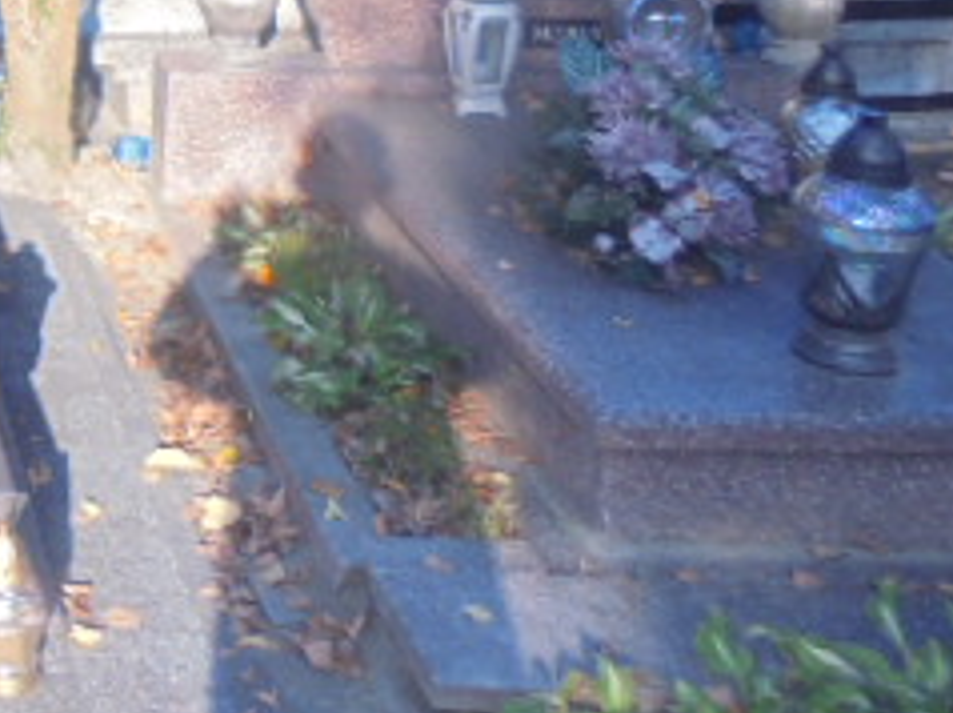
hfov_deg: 24.5
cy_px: -152
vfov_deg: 19.7
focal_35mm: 70
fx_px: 1925
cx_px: -264
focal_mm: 4.6
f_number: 3.5
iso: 100
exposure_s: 1/100
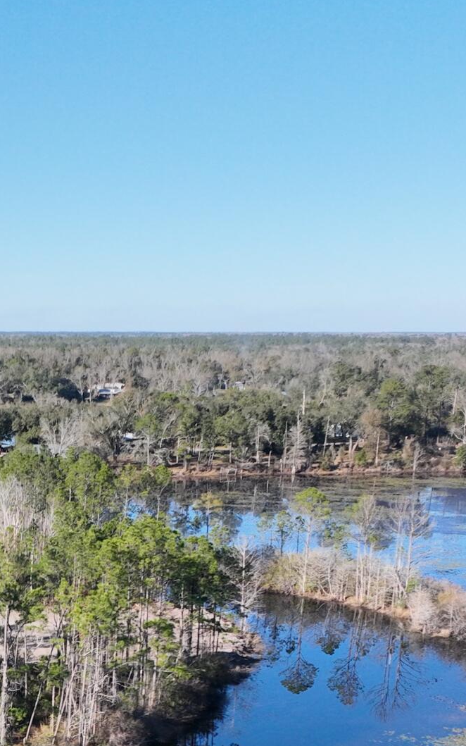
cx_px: -84
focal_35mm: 72
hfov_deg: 17.3
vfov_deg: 26.7
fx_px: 1463
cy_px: 787
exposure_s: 1/2000
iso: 260
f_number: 2.8
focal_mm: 12.29
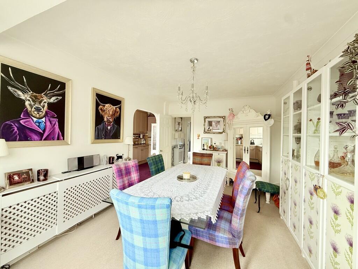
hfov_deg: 102.1
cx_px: 179
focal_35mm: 14
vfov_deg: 85.7
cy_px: 134
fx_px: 145
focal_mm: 2.22
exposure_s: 1/99
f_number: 2.2
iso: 160
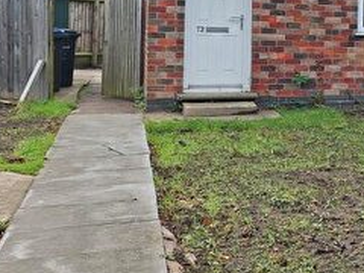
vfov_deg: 21.3
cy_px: 16
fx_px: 705
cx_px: 429
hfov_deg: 26.1
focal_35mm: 67
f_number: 1.8
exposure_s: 1/717
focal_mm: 5.54
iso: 40
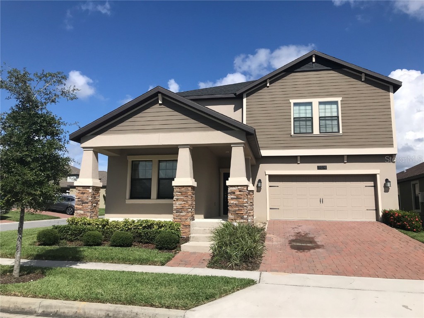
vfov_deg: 49.7
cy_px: 159
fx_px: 343
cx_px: 212
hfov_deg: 63.4
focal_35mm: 28
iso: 20
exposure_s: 1/4566
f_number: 1.8
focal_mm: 3.99
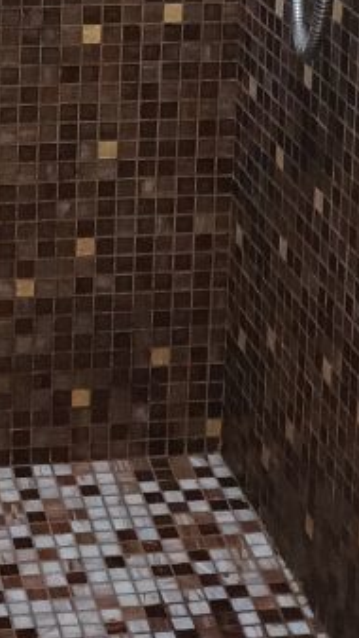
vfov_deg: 16.7
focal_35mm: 122
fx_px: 2066
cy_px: -153
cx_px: 6
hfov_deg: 9.9
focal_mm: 4
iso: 400
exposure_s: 1/25
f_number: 1.8
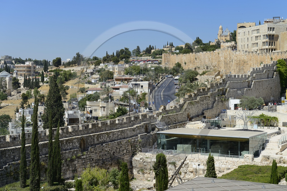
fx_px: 494
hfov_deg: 32.4
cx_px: 144
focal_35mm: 62
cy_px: 96
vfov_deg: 21.9
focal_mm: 62
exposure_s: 1/320
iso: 100
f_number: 7.1
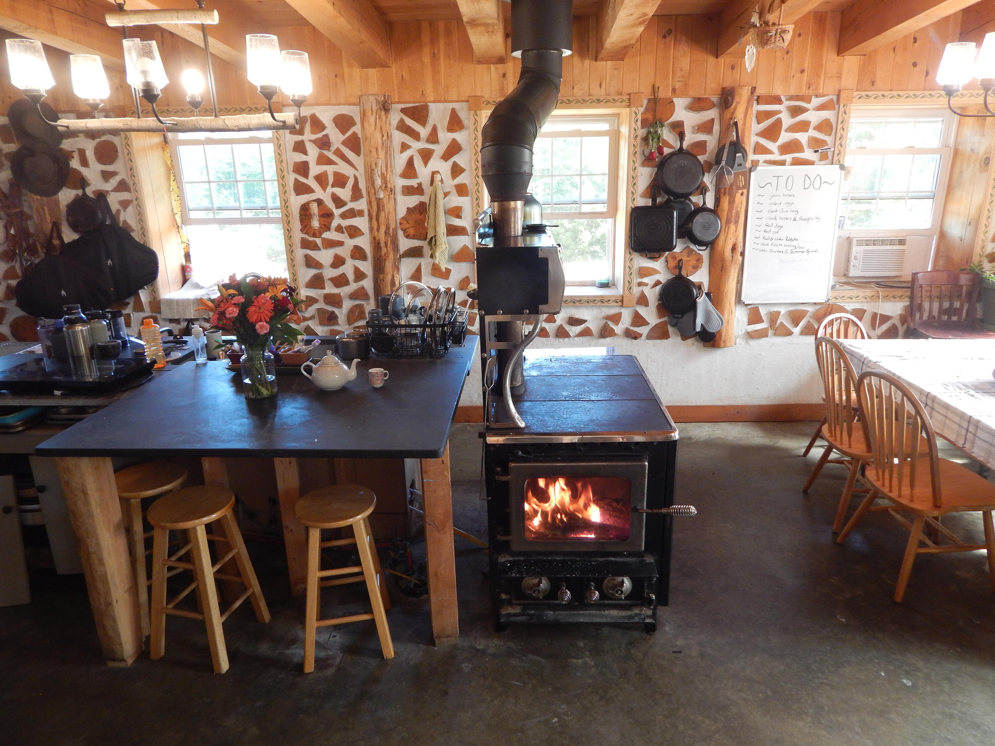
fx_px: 661
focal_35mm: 23
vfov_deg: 58.9
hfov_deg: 73.9
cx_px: 498
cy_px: 373
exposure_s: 1/30
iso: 250
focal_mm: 4
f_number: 3
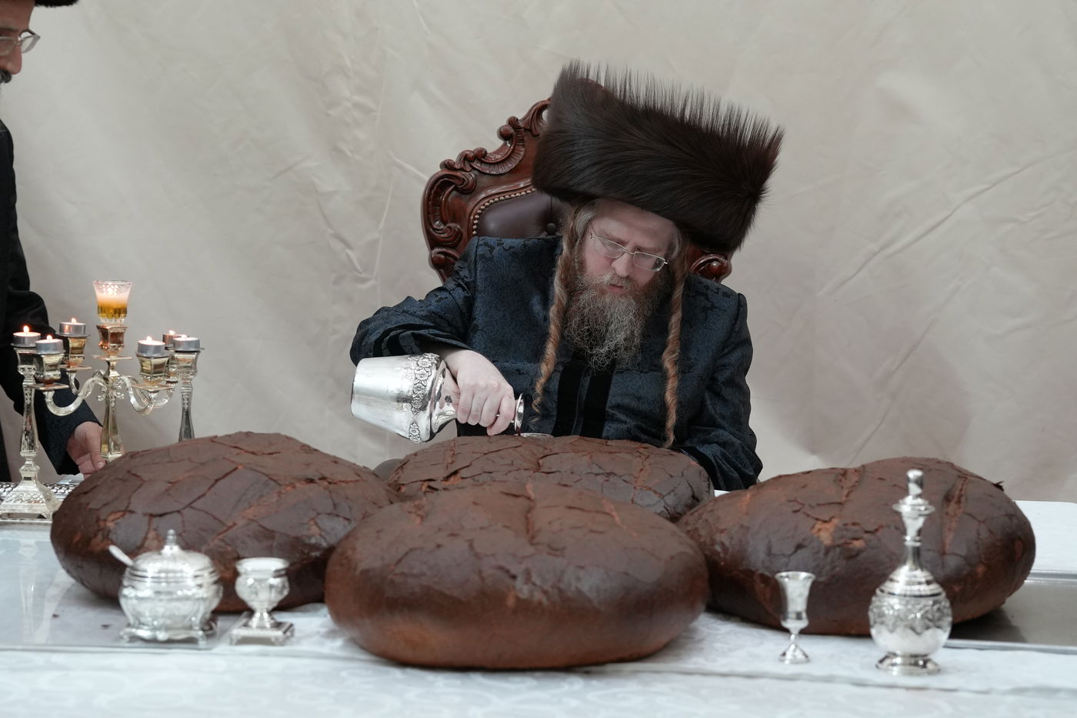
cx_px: 538
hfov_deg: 20.4
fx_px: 2991
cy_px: 359
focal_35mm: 100
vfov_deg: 13.7
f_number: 4
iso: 1600
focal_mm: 67.3
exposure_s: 1/160
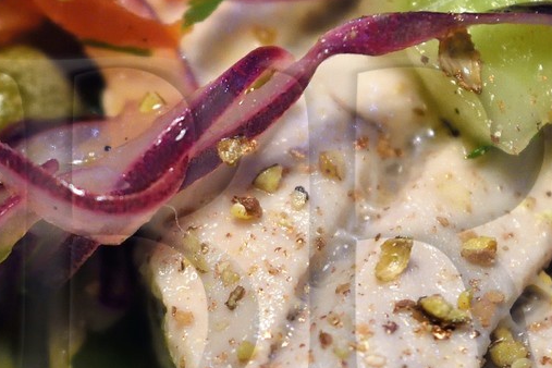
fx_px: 3388
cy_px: 238
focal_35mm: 221
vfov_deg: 6.2
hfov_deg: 9.3
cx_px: 282
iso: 1600
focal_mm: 70
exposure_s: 1/100
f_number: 5.6
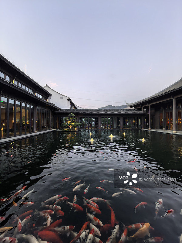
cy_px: 122
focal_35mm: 13
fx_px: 91
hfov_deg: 89.9
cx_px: 91
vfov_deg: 106.2
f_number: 2.2
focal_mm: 1.95
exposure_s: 1/33.3
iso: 250
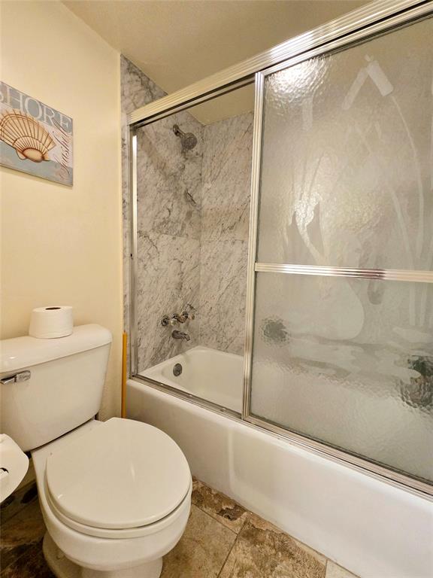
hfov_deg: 89.9
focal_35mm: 13
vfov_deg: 106.2
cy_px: 289
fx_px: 217
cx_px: 216
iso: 500
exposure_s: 1/60.2
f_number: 2.2
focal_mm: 2.2
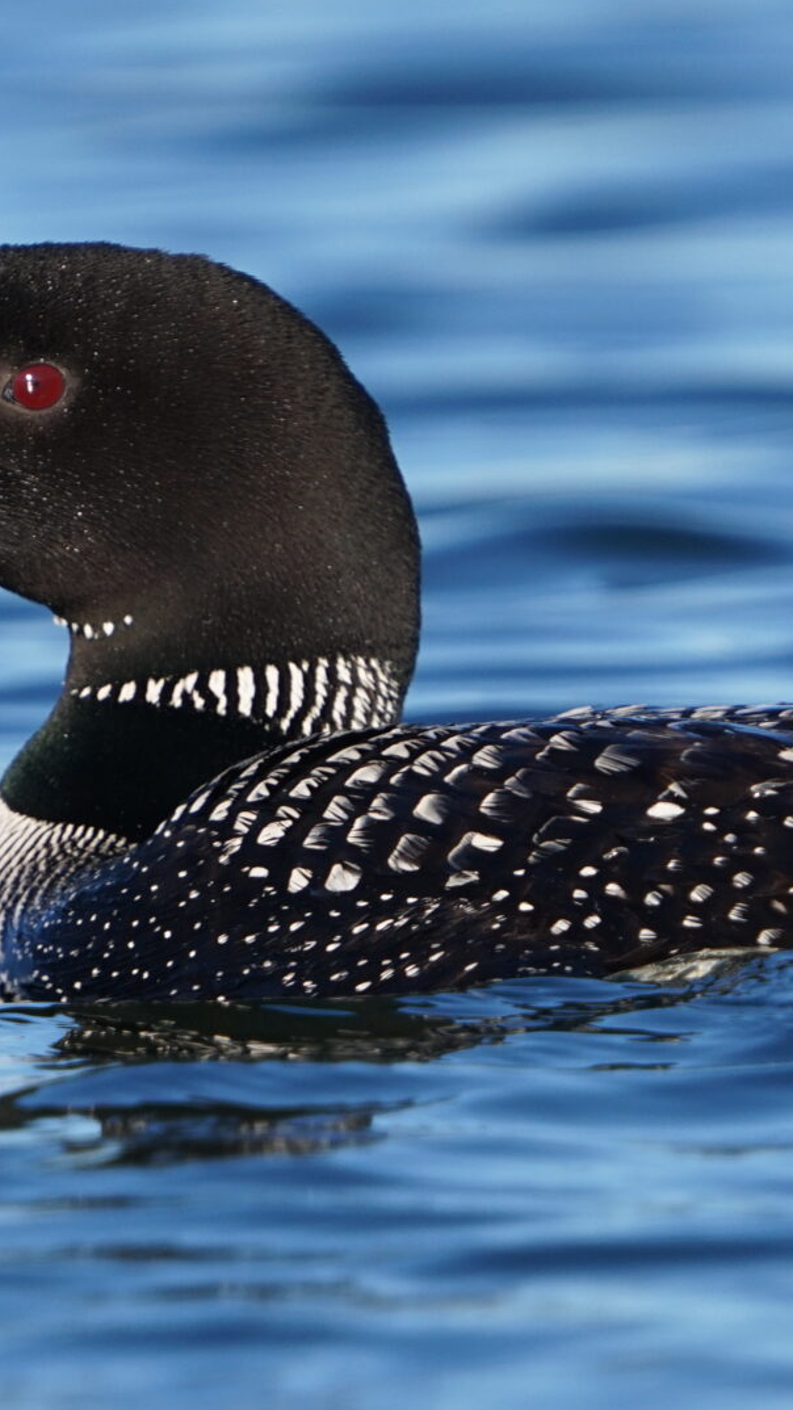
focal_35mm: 1975
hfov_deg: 0.6
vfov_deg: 1.1
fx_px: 73840
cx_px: 303
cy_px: 612
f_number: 9
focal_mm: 791
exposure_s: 1/500
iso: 320
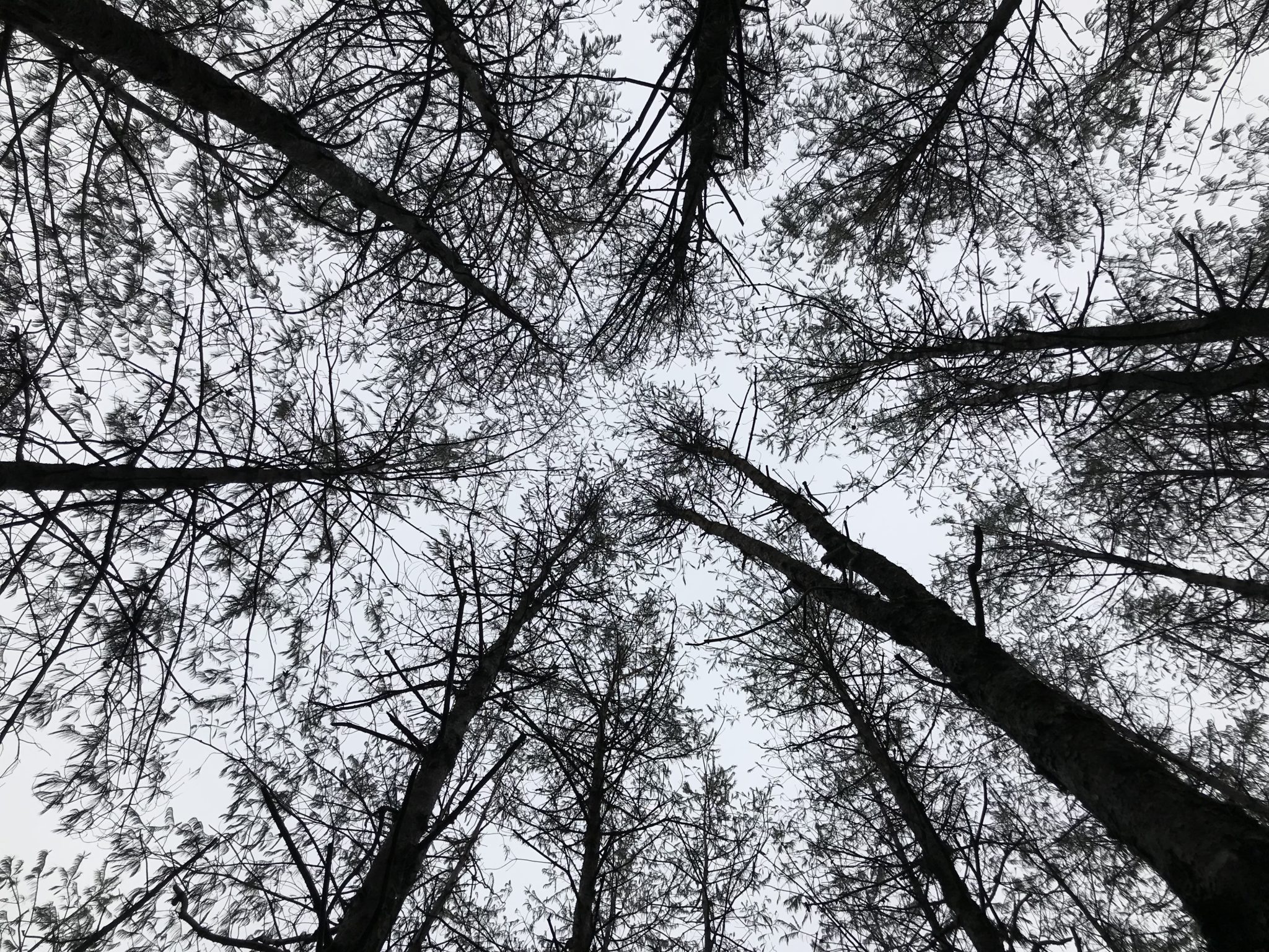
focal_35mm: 28
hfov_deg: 63.4
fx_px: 1026
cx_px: 634
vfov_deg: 49.7
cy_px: 476
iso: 20
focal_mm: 3.99
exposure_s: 1/556
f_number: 1.8
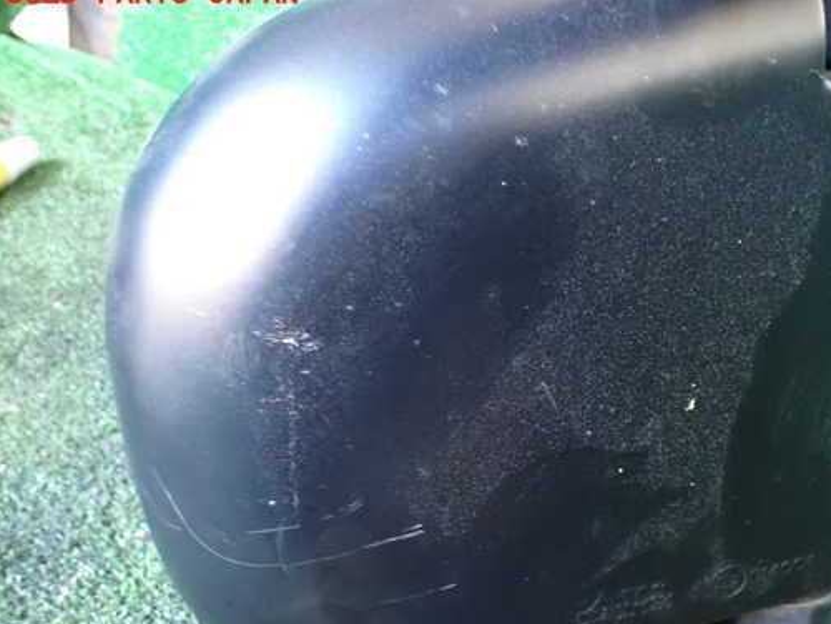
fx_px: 864
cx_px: 495
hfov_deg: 51.0
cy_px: 346
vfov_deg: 39.6
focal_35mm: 36
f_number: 2.3
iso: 1600
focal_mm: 5.4
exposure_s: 1/30
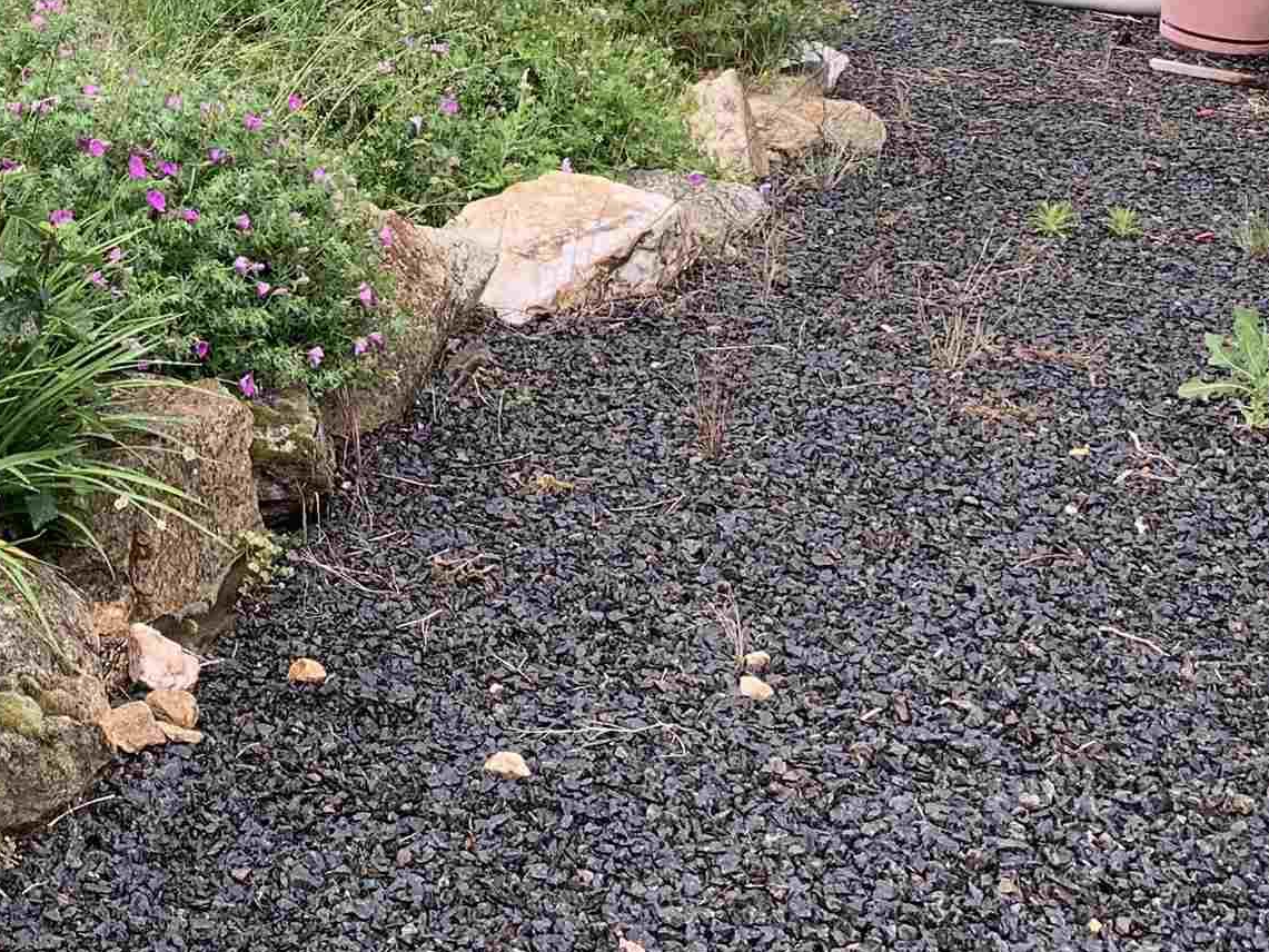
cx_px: -13
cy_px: 14
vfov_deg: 20.4
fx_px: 2566
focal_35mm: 70
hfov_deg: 26.3
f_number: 1.8
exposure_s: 1/121
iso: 40
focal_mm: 4.25
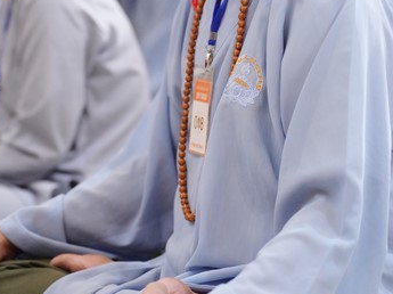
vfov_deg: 9.0
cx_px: 166
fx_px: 1871
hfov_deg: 12.0
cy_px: 62
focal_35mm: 165
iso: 8000
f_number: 2.8
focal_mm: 91
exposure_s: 1/400
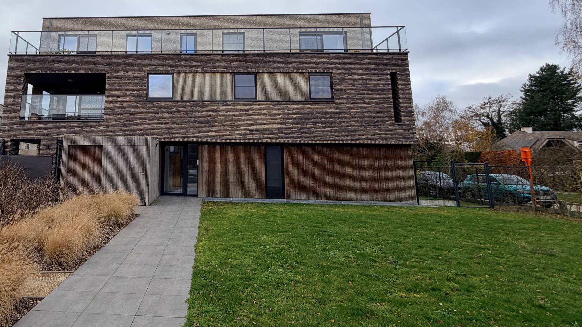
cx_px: 183
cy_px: 103
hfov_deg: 75.6
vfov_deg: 48.5
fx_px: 355
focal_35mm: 23
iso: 40
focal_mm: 2.22
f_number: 2.2
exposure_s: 1/574
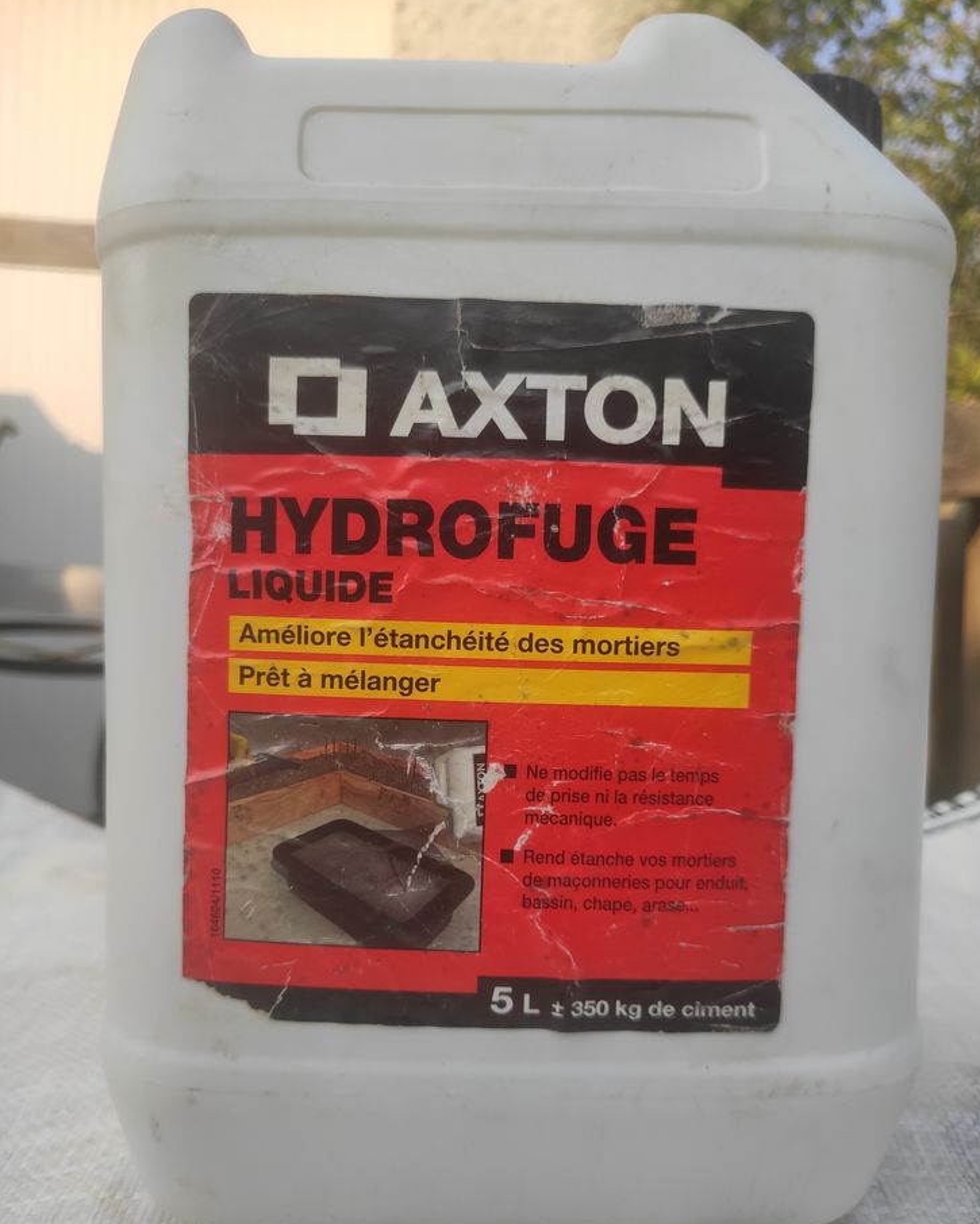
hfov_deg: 51.5
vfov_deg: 62.1
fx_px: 1015
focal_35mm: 28
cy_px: 659
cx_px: 506
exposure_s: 1/908
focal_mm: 4.77
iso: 112
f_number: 1.75
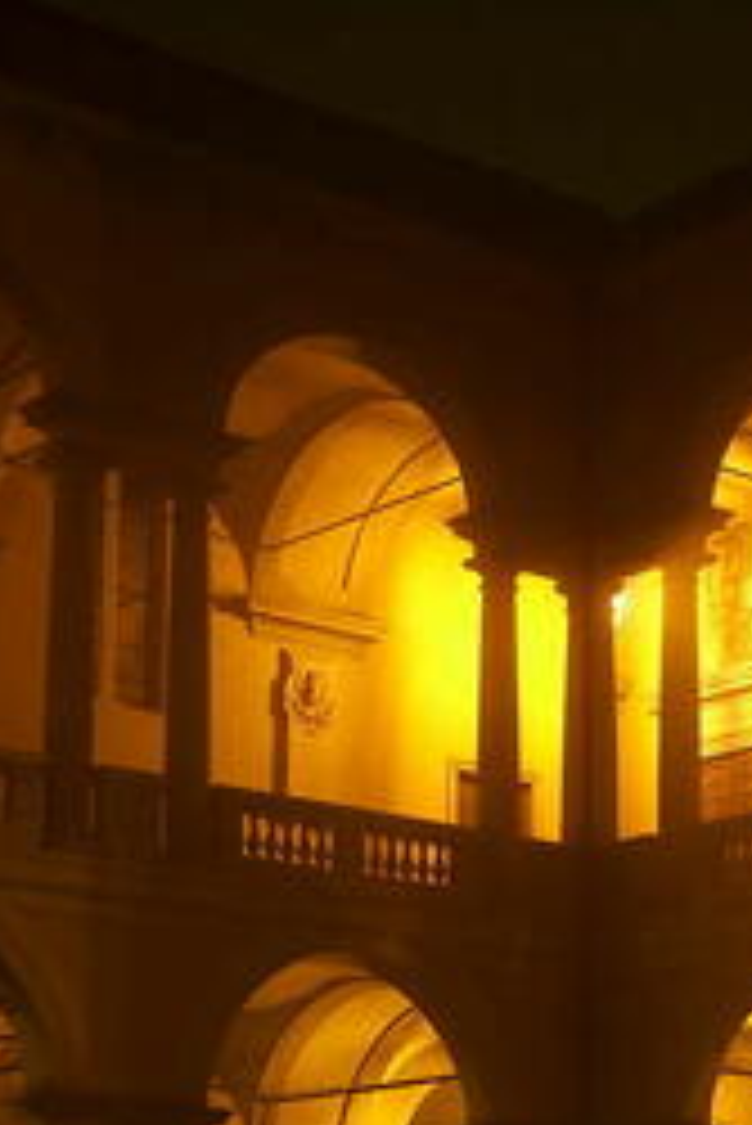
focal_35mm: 84
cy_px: 986
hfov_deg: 16.2
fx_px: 2628
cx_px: 567
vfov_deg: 23.6
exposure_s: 1/10
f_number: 1.8
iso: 200
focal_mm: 35
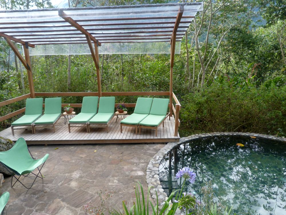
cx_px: 143
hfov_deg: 69.4
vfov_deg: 54.9
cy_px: 108
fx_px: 207
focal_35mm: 25
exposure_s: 1/60
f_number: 2.8
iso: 80
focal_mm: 4.5
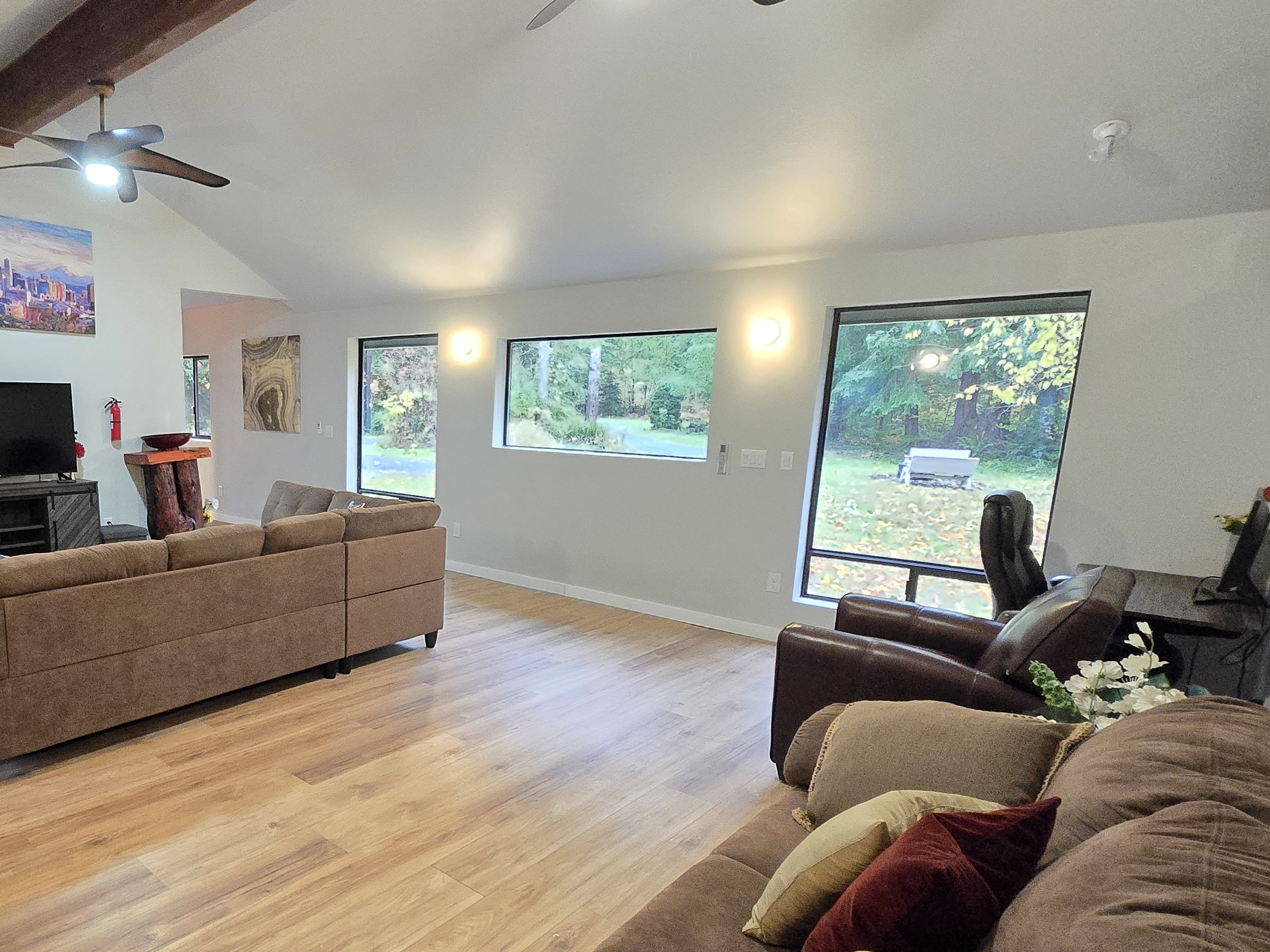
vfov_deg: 63.0
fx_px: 770
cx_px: 384
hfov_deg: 75.5
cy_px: 559
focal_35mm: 21
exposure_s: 1/40
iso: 1250
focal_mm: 1.7
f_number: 2.2
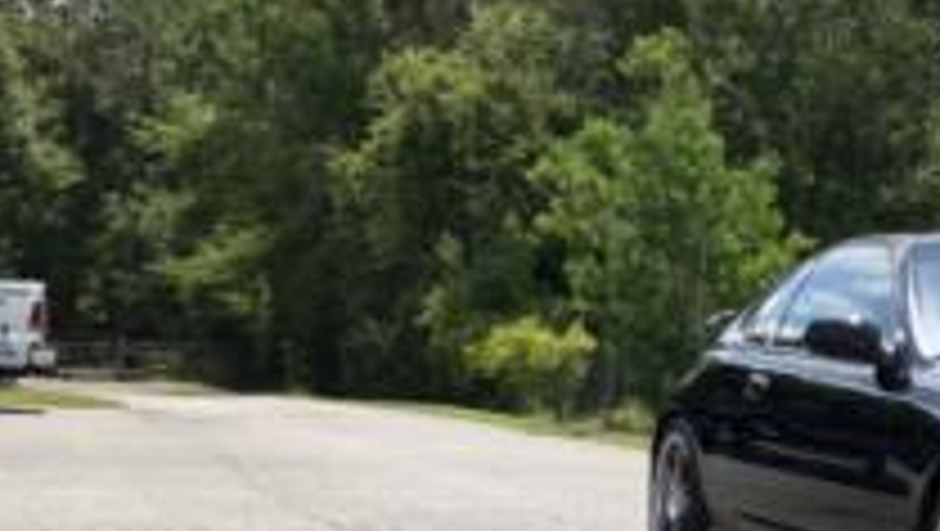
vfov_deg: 16.5
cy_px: 362
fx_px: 1821
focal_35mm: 73
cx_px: 1075
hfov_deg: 26.3
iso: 20
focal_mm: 4
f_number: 1.8
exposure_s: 1/1372
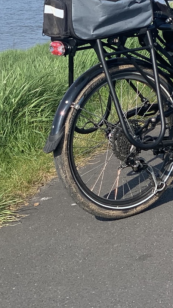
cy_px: 28
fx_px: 1150
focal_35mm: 141
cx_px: 278
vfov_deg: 15.1
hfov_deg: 8.4
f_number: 2.4
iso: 16
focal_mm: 6
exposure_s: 1/749
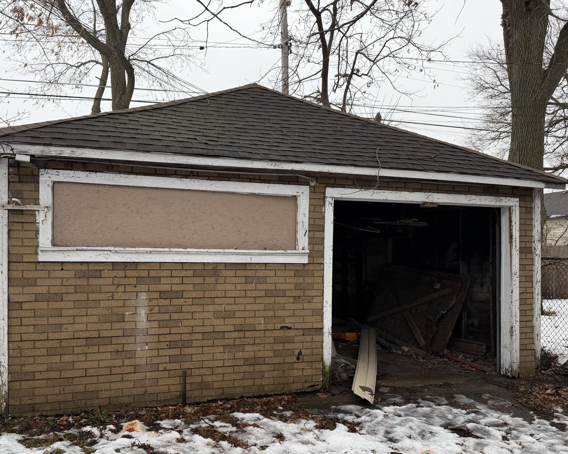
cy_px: 259
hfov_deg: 58.6
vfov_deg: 48.4
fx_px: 504
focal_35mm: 30
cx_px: 252
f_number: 1.78
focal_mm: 6.76
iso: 80
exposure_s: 1/473
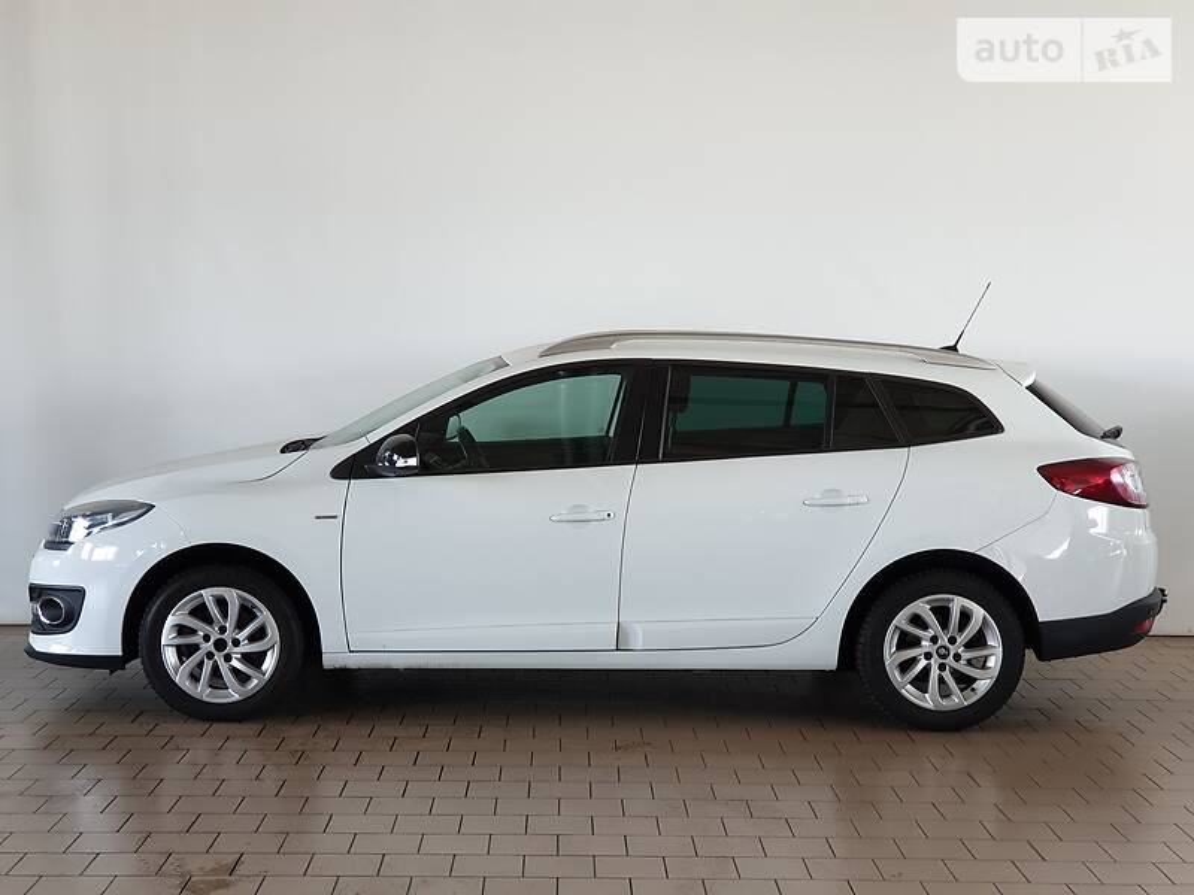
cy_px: 448
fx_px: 1794
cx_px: 597
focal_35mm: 52
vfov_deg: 28.0
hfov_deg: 36.8
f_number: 2.4
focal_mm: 6
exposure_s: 1/33
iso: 100
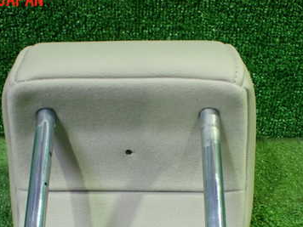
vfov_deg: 22.6
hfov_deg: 30.3
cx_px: 144
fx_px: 560
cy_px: 181
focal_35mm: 64
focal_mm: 6.83
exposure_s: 1/40
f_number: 2.7
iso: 800
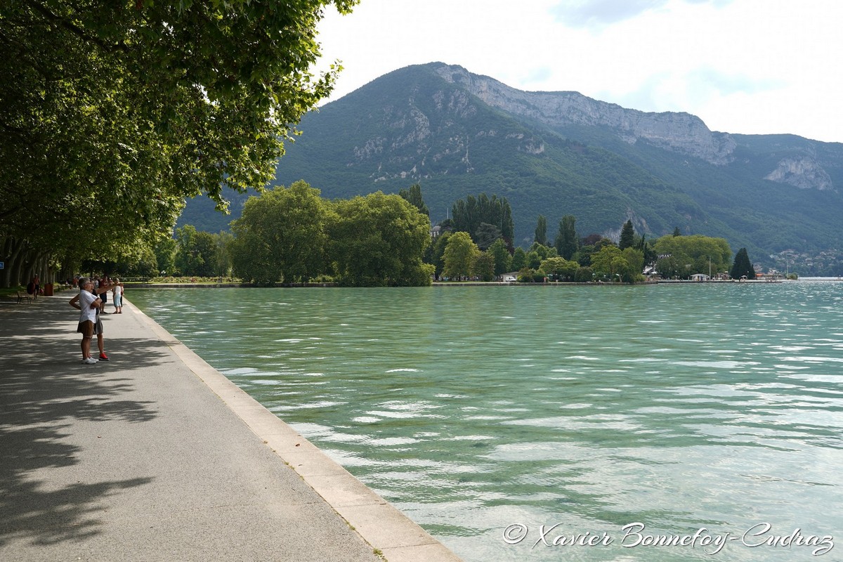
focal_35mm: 34
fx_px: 796
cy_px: 281
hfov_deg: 55.8
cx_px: 422
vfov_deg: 38.9
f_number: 5.6
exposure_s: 1/200
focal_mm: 34
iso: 50
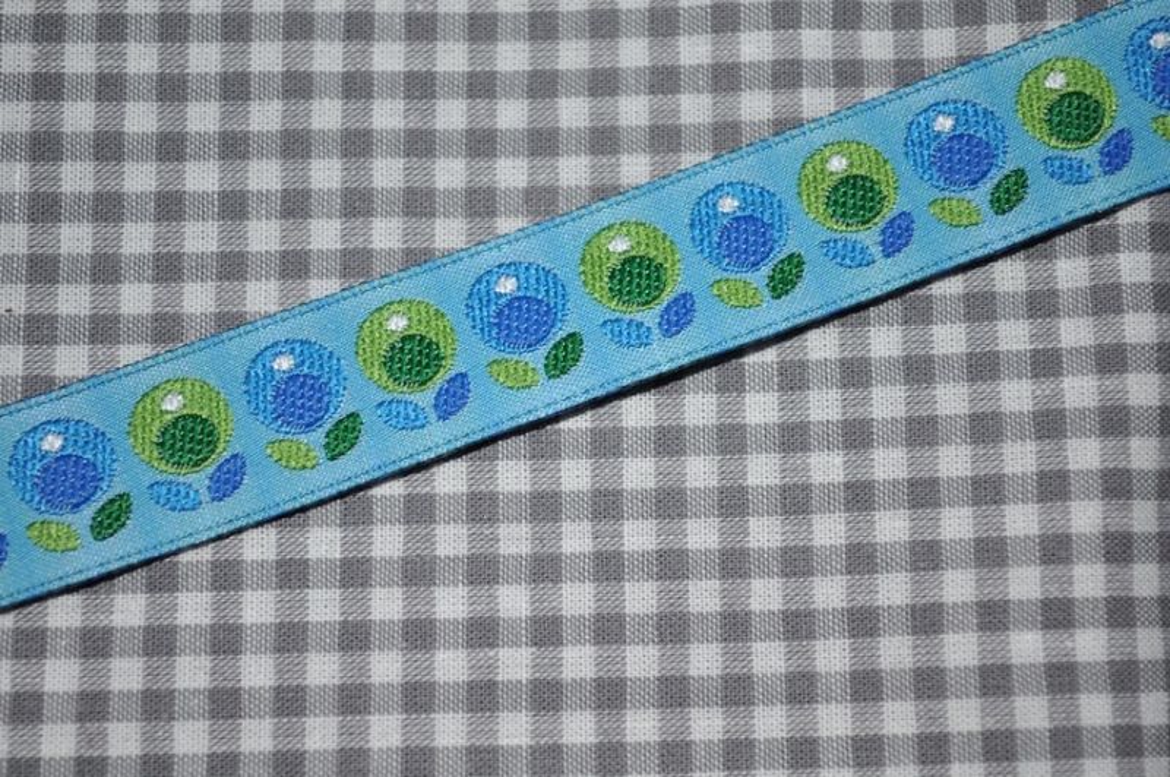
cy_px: 388
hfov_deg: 29.3
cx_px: 585
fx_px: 2239
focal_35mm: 69
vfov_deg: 19.7
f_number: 5.3
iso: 200
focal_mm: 46
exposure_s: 1/60
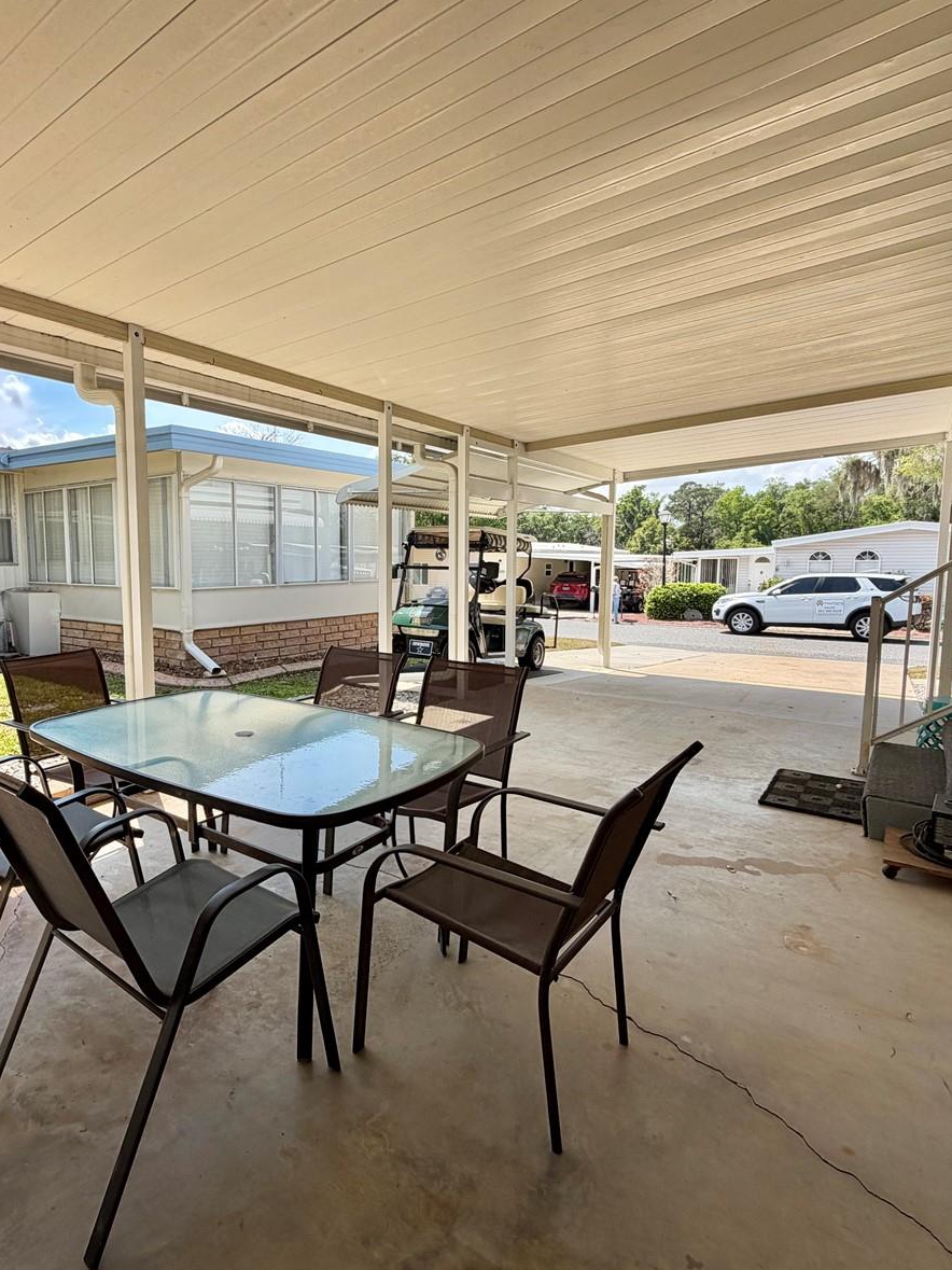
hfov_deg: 67.4
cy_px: 630
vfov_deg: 84.7
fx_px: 697
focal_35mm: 19
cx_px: 347
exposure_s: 1/607
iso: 40
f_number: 2.2
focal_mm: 2.22
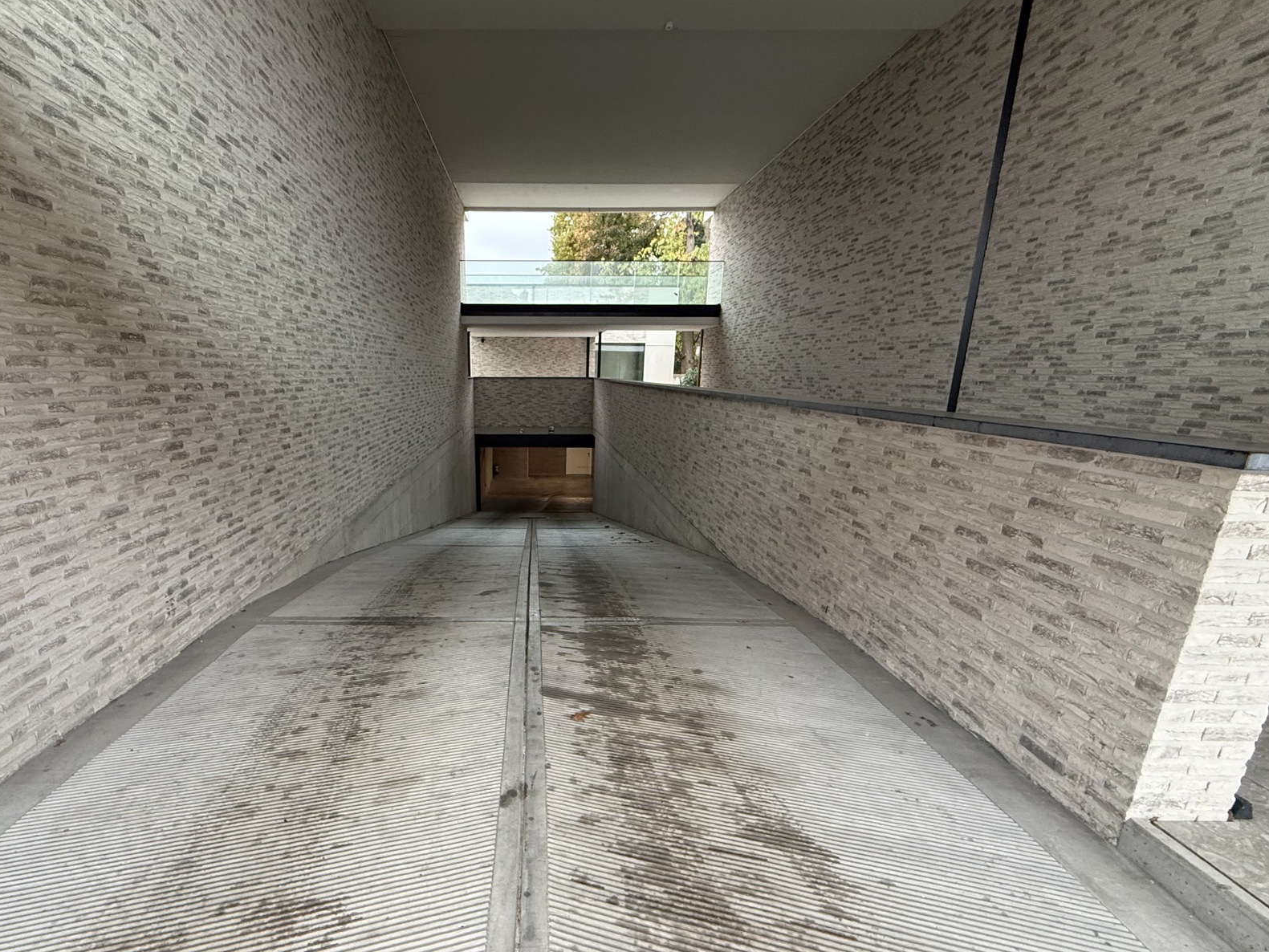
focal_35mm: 17
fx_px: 623
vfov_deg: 74.3
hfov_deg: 90.3
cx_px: 535
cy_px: 547
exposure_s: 1/98
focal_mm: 2.22
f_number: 2.2
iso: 320
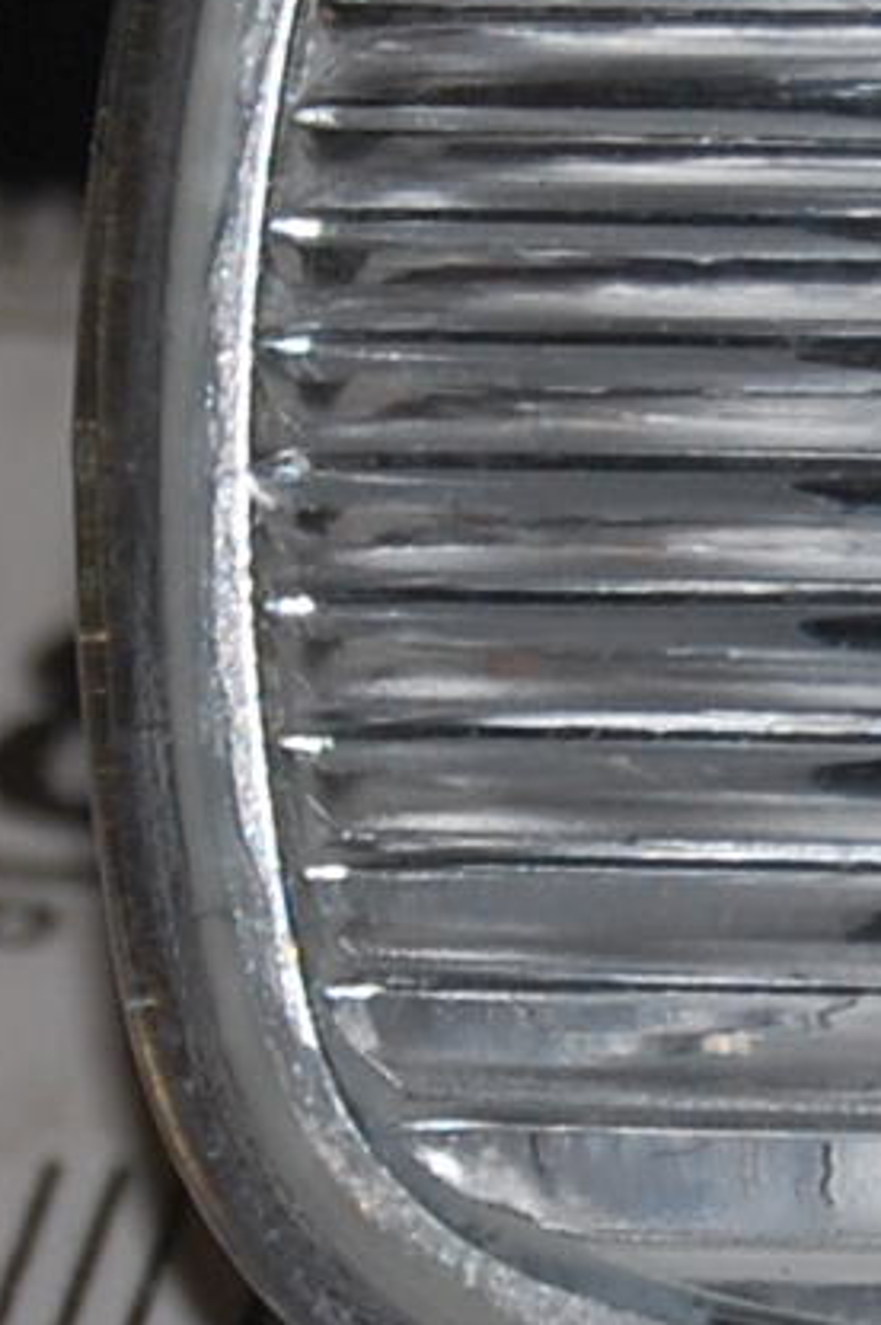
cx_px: 871
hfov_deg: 2.4
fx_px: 21233
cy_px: 552
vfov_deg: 3.6
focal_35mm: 578
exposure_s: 1/60
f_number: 5.6
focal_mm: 55
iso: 200
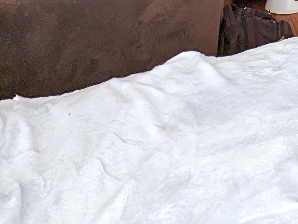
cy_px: -246
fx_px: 621
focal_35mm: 72
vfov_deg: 15.5
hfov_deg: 22.0
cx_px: 458
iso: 533
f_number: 2.2
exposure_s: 1/23.8
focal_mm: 2.35
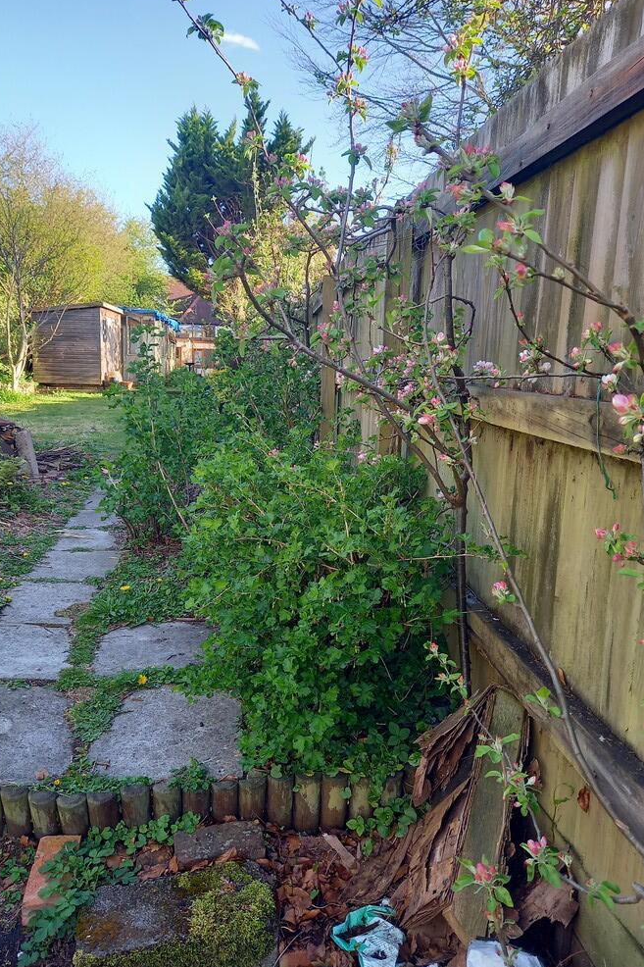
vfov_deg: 67.4
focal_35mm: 27
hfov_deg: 47.9
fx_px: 725
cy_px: 480
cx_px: 315
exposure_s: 1/100
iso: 80
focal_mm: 4.6
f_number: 2
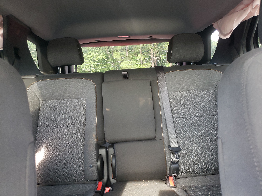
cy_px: 98
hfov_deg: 67.3
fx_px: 197
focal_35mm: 26
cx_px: 131
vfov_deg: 53.1
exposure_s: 1/60.2
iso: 189
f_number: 1.5
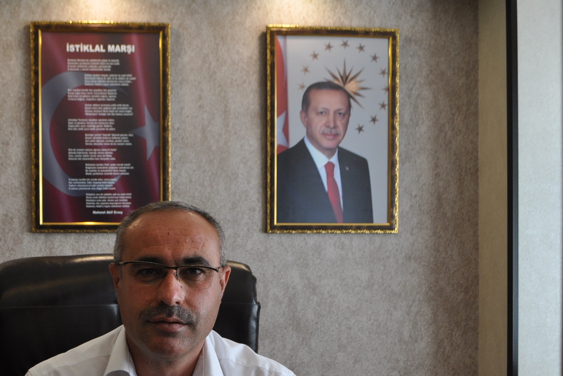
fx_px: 907
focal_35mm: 58
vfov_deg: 23.0
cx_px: 114
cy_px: 317
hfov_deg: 33.5
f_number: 5
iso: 400
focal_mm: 22
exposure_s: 1/100
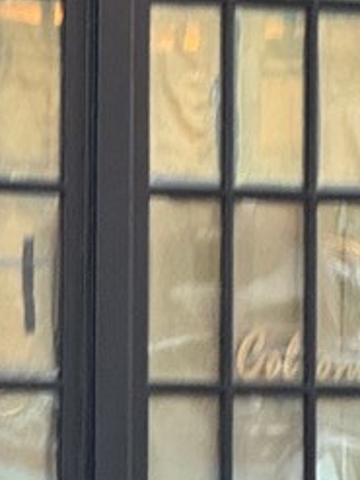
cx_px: 2
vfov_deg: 4.0
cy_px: -52
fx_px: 6911
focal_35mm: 498
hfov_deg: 3.0
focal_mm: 15.66
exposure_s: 1/60
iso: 250
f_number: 2.8
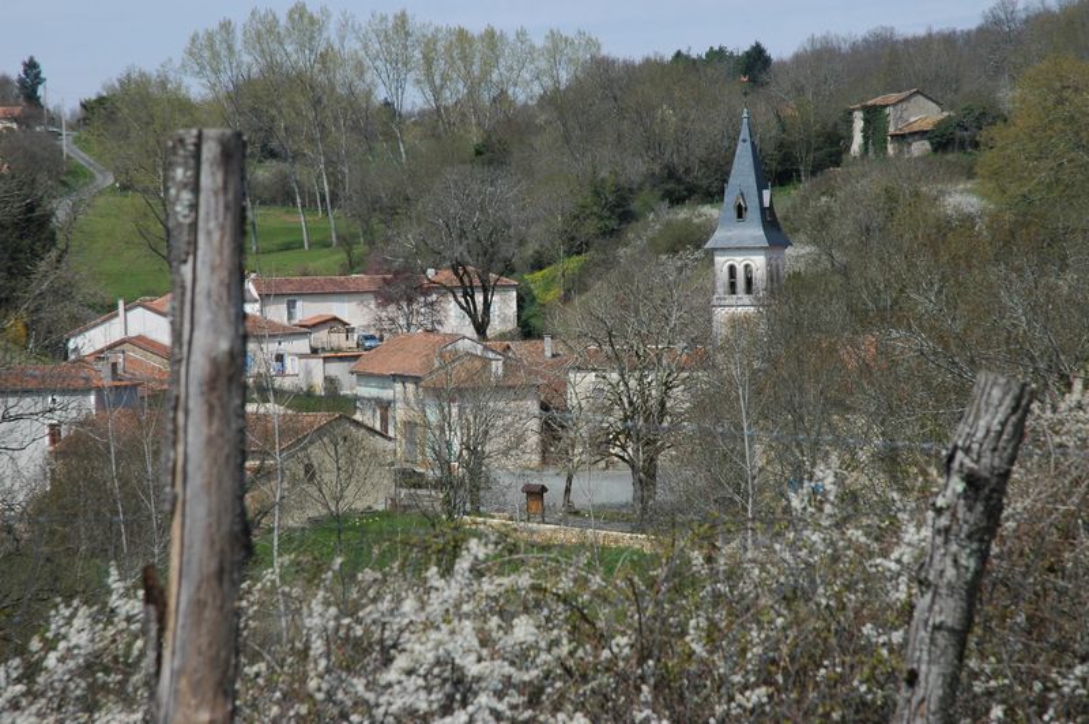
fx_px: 3174
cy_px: 362
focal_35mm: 105
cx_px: 544
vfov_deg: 13.0
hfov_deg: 19.5
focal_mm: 70
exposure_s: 1/400
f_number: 11
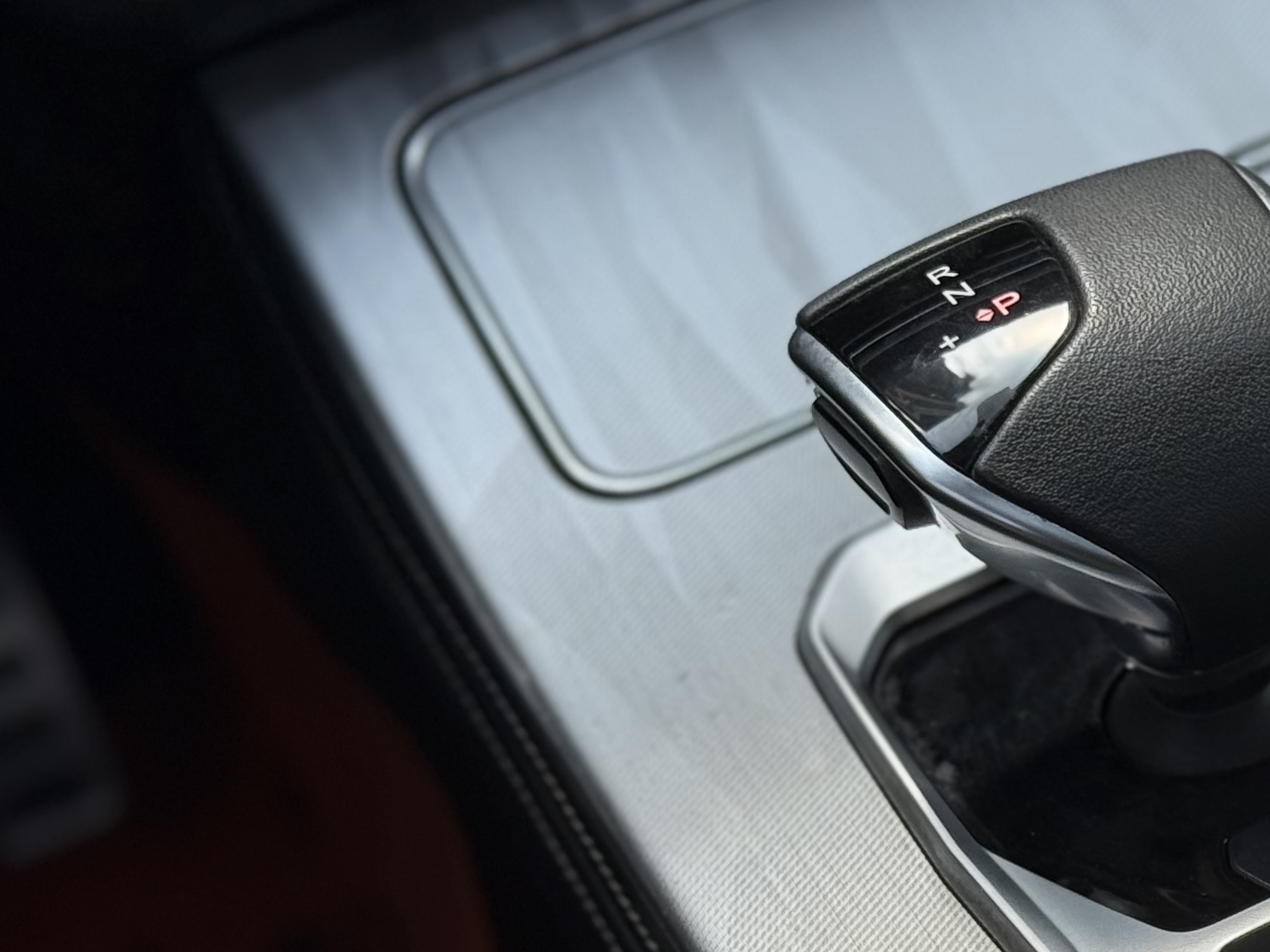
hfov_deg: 16.5
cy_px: 719
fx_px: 4219
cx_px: 1488
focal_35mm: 115
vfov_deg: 12.8
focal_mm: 6.76
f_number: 1.78
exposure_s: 1/625
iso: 64
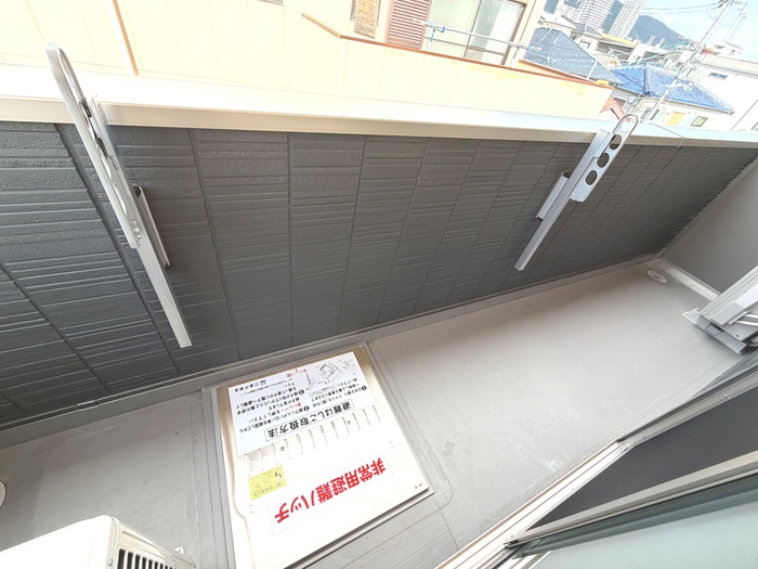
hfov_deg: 102.1
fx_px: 307
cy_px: 284
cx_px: 379
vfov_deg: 85.7
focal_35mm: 14
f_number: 2.2
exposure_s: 1/228
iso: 50
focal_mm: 2.22
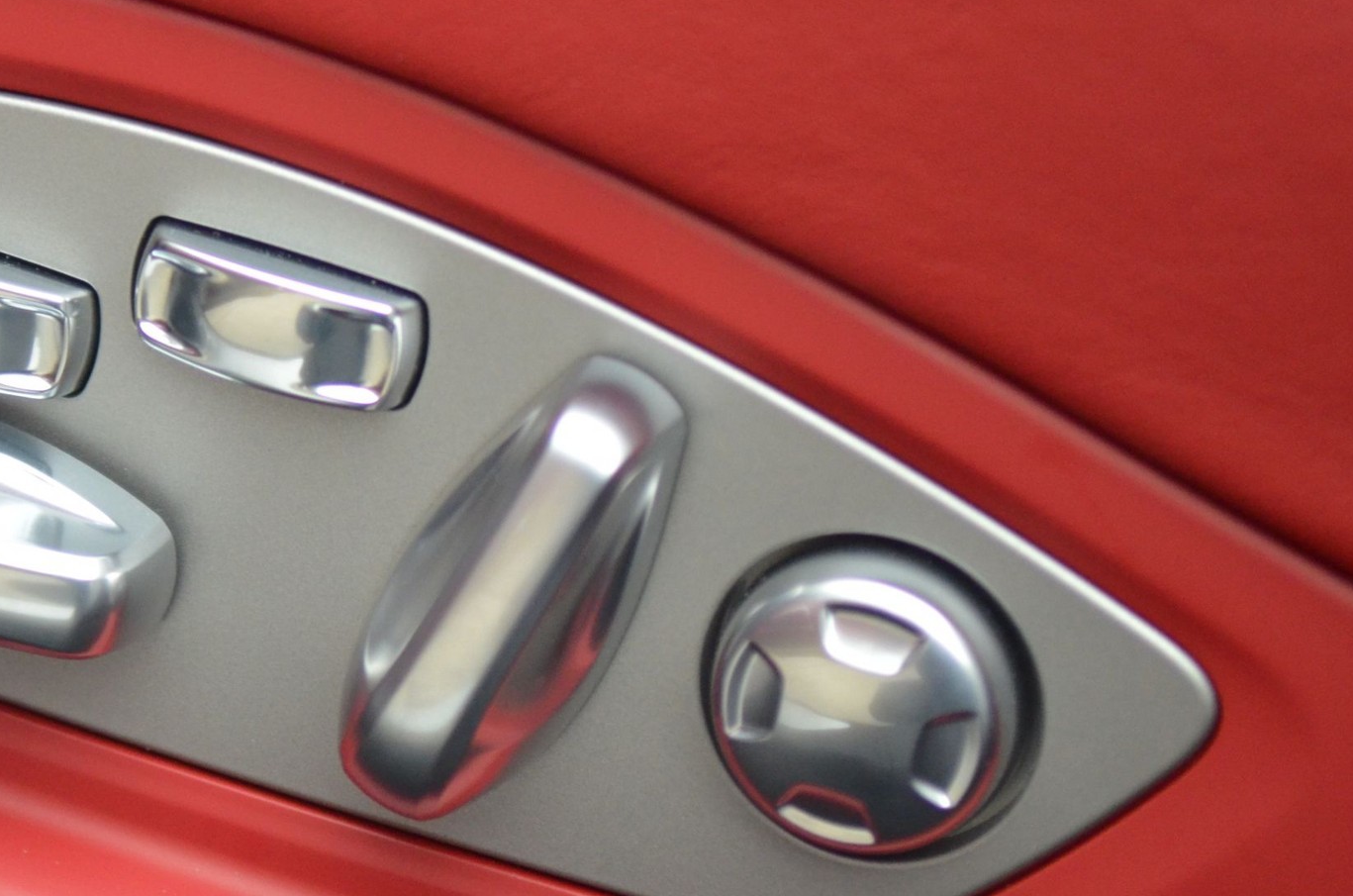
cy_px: 353
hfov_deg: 13.5
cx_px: 154
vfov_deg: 9.0
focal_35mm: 151
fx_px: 5659
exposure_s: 1/160
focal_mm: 55
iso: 1600
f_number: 2.8
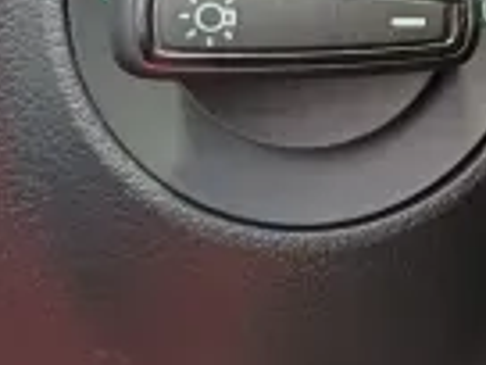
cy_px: -29
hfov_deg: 27.5
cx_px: 500
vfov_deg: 21.2
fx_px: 927
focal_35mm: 66
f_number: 1.8
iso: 640
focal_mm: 4.65
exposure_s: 1/20
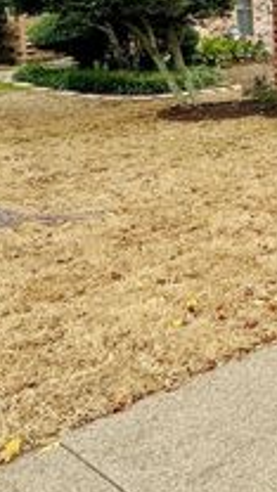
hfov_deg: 19.6
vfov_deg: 39.4
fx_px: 640
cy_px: 58
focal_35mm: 49
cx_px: 466
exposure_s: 1/615
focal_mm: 2.22
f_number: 2.2
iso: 50
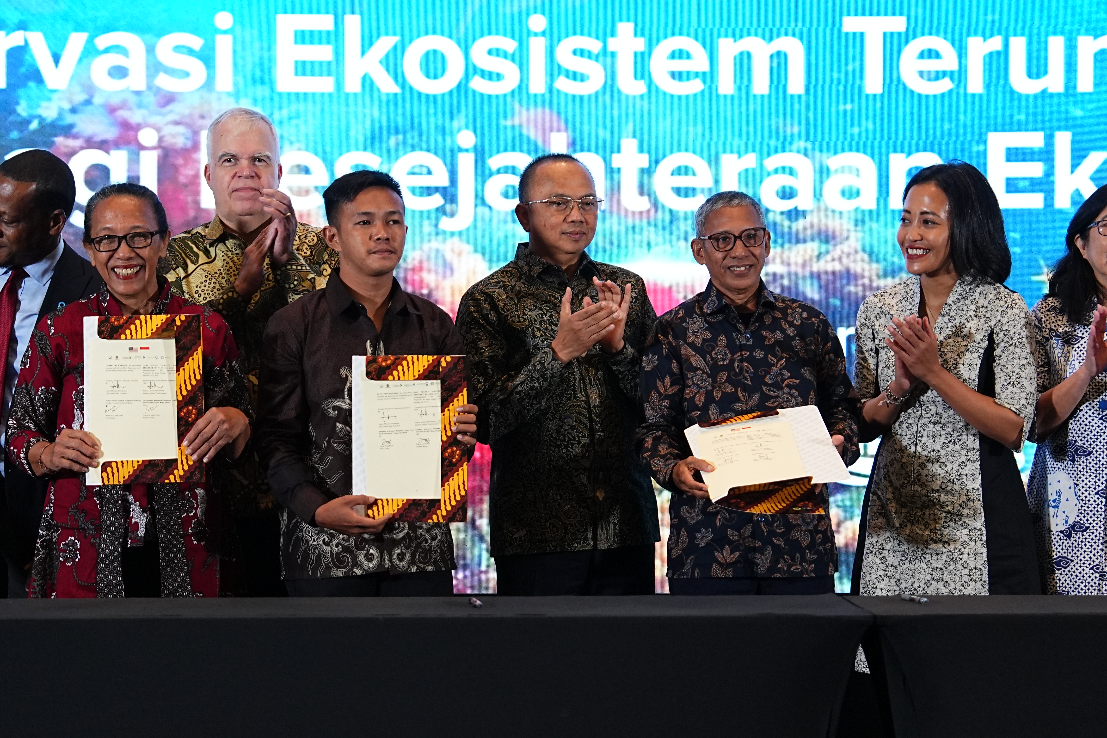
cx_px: 554
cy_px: 369
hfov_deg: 22.4
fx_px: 2798
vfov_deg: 15.0
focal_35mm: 91
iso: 2500
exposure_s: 1/125
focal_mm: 61
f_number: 2.8
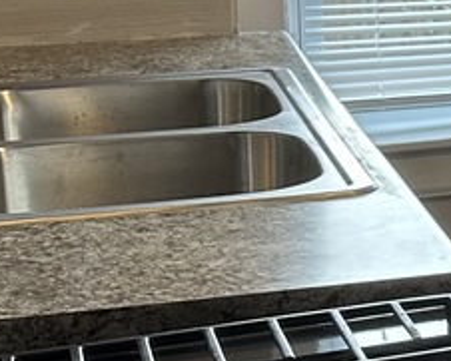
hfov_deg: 11.4
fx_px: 1990
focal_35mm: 149
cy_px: 40
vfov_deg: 10.3
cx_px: 960
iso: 125
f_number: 1.78
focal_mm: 6.86
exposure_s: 1/60
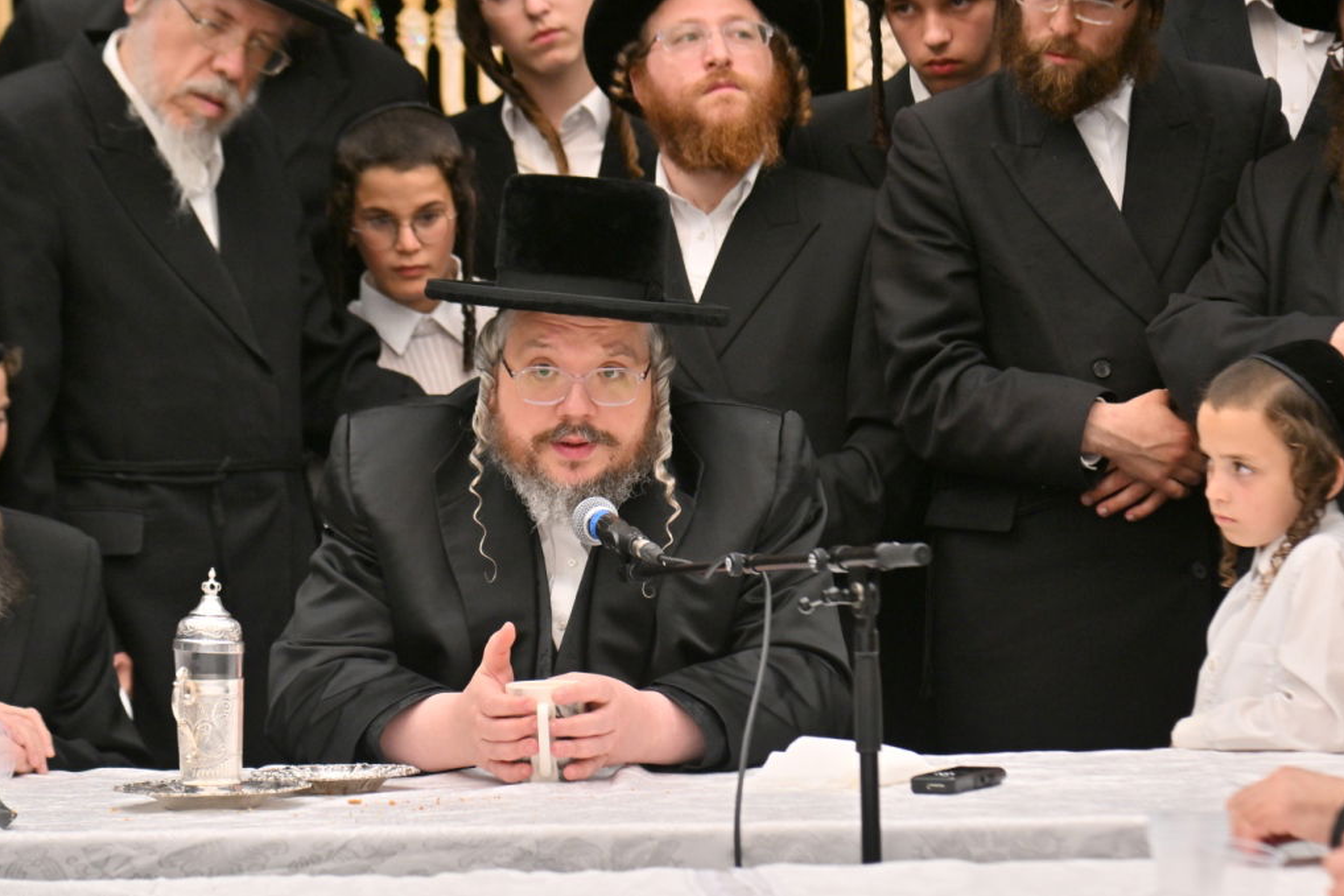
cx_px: 672
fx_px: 6758
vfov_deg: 7.6
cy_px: 447
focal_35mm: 181
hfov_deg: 11.4
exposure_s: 1/200
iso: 400
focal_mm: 120
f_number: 4
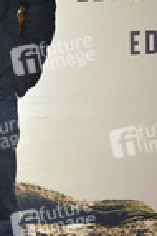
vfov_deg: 20.3
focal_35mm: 98
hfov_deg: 12.3
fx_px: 643
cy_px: 15
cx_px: -156
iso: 250
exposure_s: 1/250
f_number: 5
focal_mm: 31
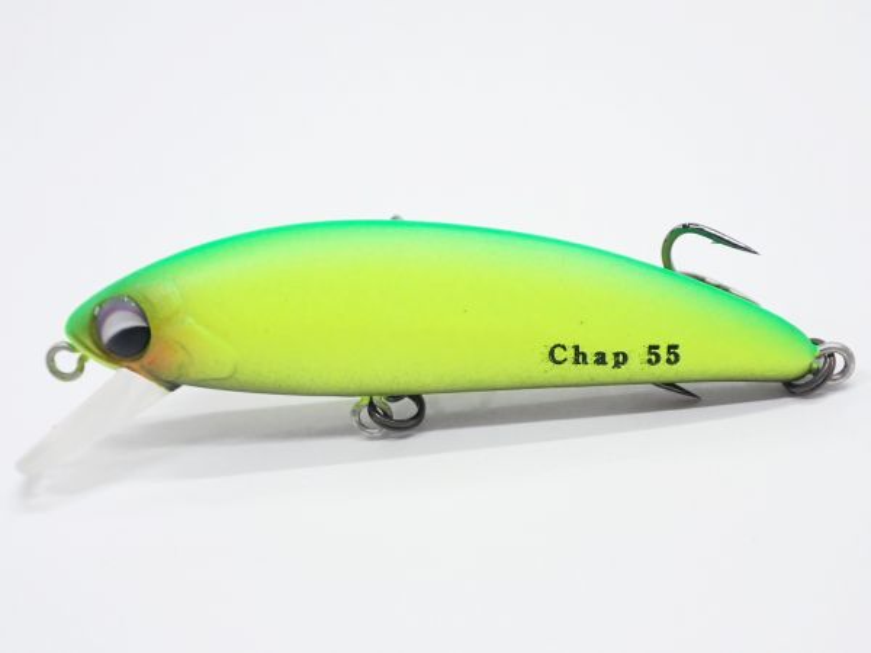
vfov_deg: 29.1
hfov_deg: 38.2
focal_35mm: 50
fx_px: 1258
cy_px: 326
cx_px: 436
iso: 200
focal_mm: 9.01
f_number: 3.2
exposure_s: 1/50
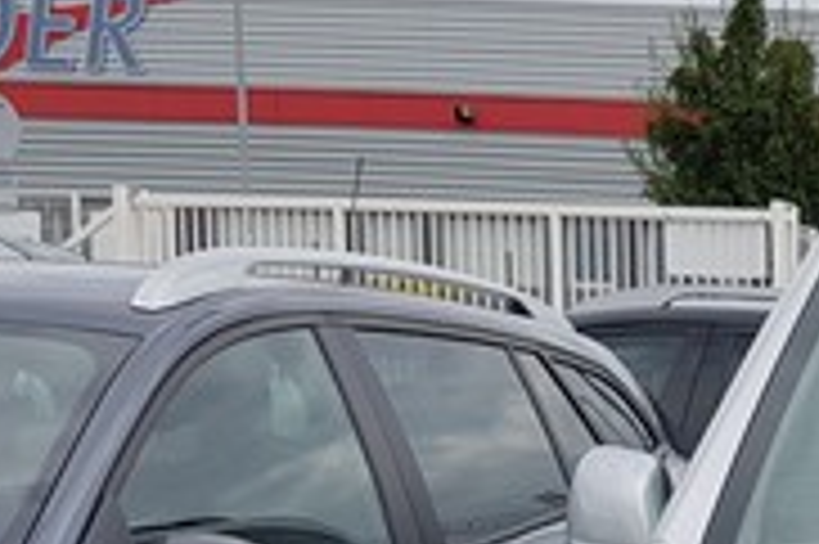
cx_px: 1224
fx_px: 2705
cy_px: 958
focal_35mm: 119
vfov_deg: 10.8
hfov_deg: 15.8
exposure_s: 1/1296
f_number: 1.7
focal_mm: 4.2
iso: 40
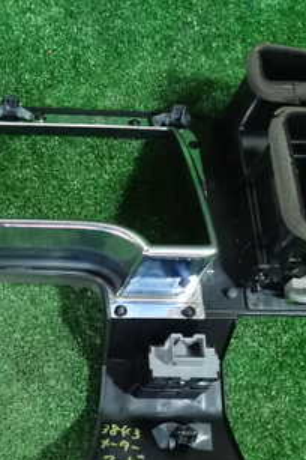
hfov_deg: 25.5
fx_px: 650
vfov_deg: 38.7
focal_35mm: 51
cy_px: 277
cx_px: 16
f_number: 2
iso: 1600
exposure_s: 1/50
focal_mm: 4.5
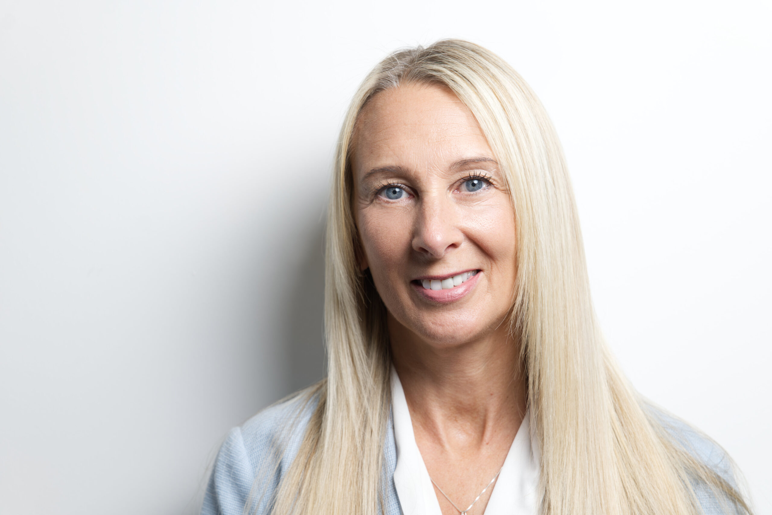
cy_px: 258
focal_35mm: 67
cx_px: 386
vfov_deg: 20.3
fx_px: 1437
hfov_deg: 30.1
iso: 100
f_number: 6.3
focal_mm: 67
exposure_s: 1/160
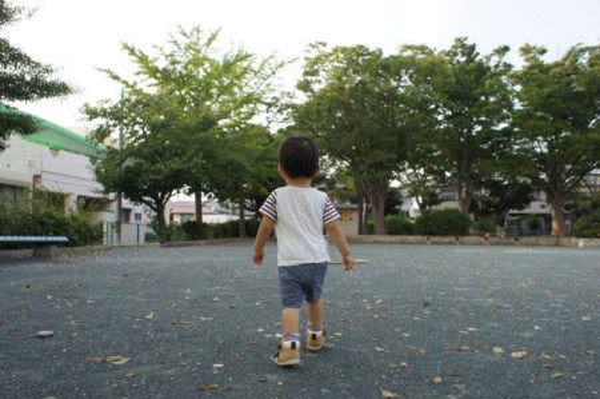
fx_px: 400
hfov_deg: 73.8
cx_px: 300
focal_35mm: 24
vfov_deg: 53.0
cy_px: 200
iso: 400
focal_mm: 16
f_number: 4
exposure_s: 1/640
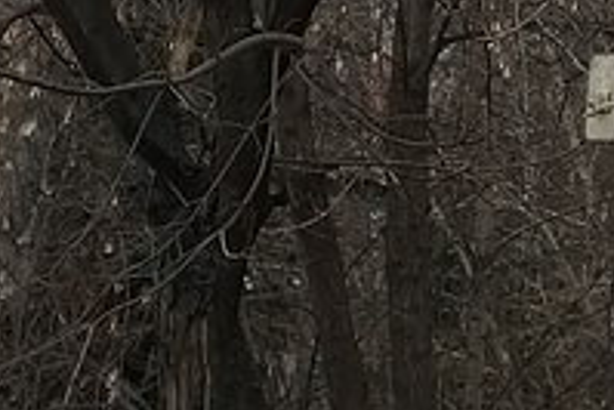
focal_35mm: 277
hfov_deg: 7.2
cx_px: 1074
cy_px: -129
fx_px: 4728
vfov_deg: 4.9
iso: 125
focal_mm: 16.99
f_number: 3.2
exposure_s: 1/500
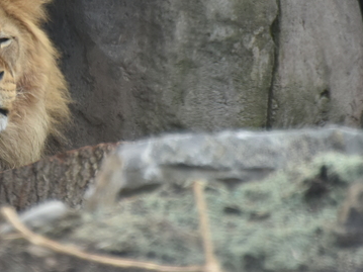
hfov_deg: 1.9
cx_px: -38
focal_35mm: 1030
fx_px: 10797
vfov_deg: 1.4
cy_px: 35
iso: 640
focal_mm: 300
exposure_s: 1/640
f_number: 5.6
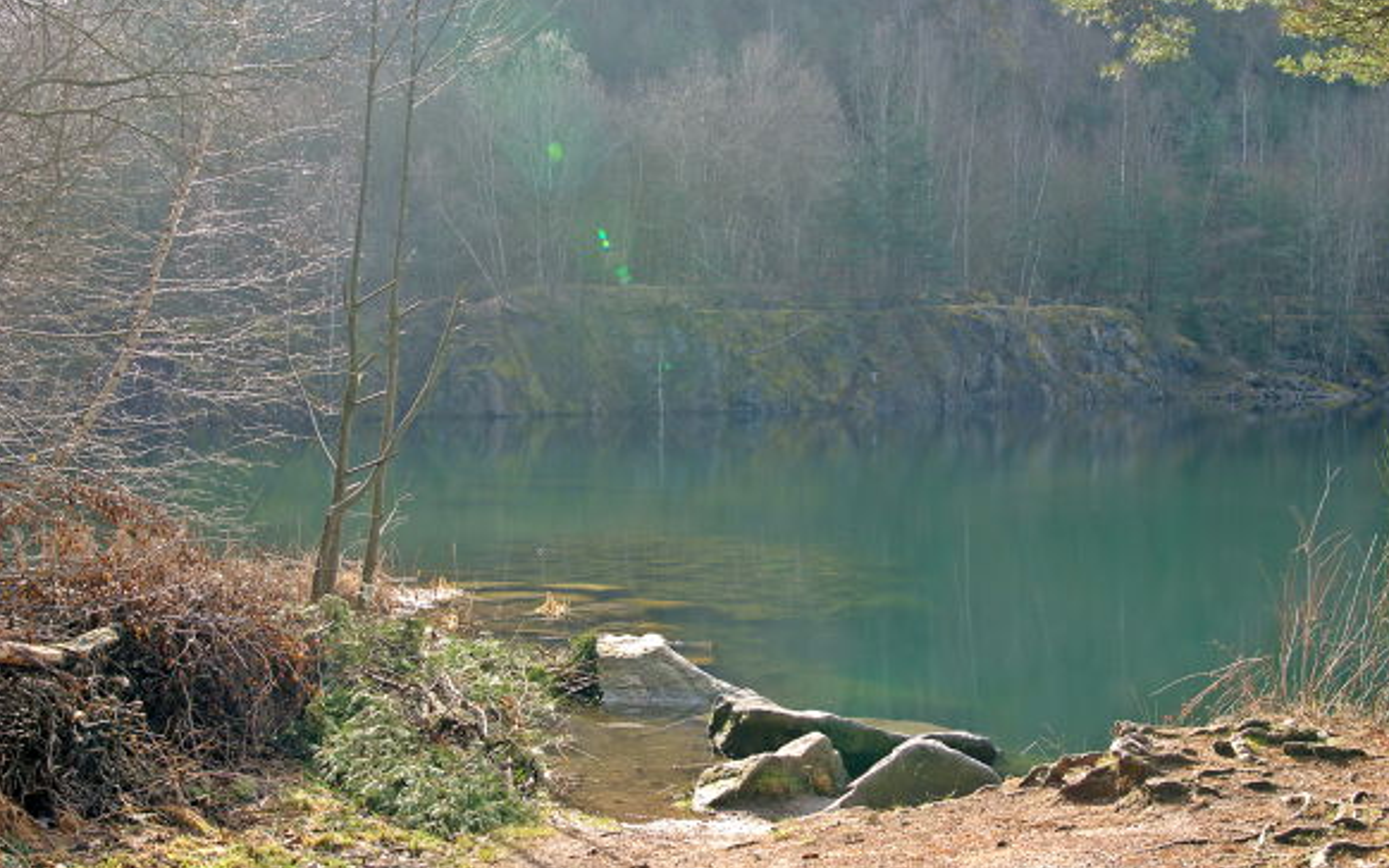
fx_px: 1666
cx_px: 710
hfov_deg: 45.3
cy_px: 448
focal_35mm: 44
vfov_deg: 29.2
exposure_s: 1/80
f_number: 7.1
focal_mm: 28
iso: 125
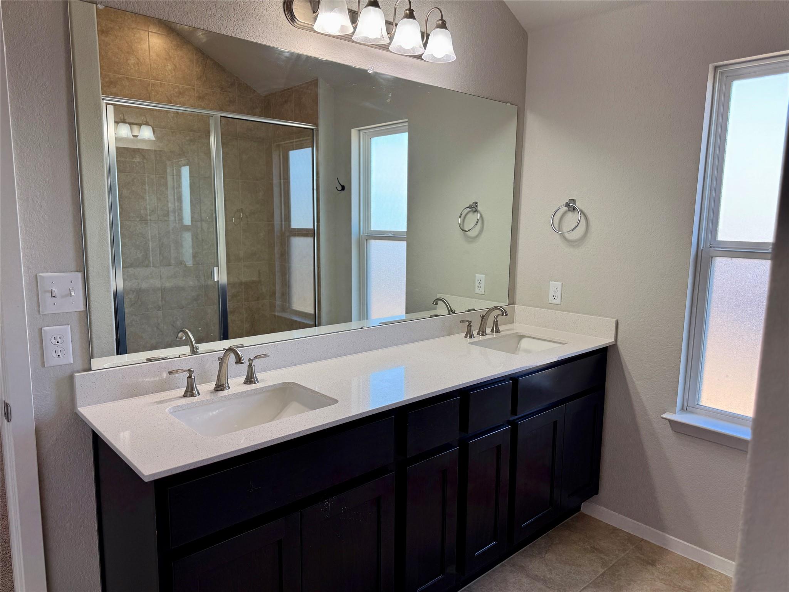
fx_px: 547
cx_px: 394
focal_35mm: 24
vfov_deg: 56.8
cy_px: 296
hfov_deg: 71.6
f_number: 1.78
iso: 64
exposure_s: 1/120
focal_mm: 6.76
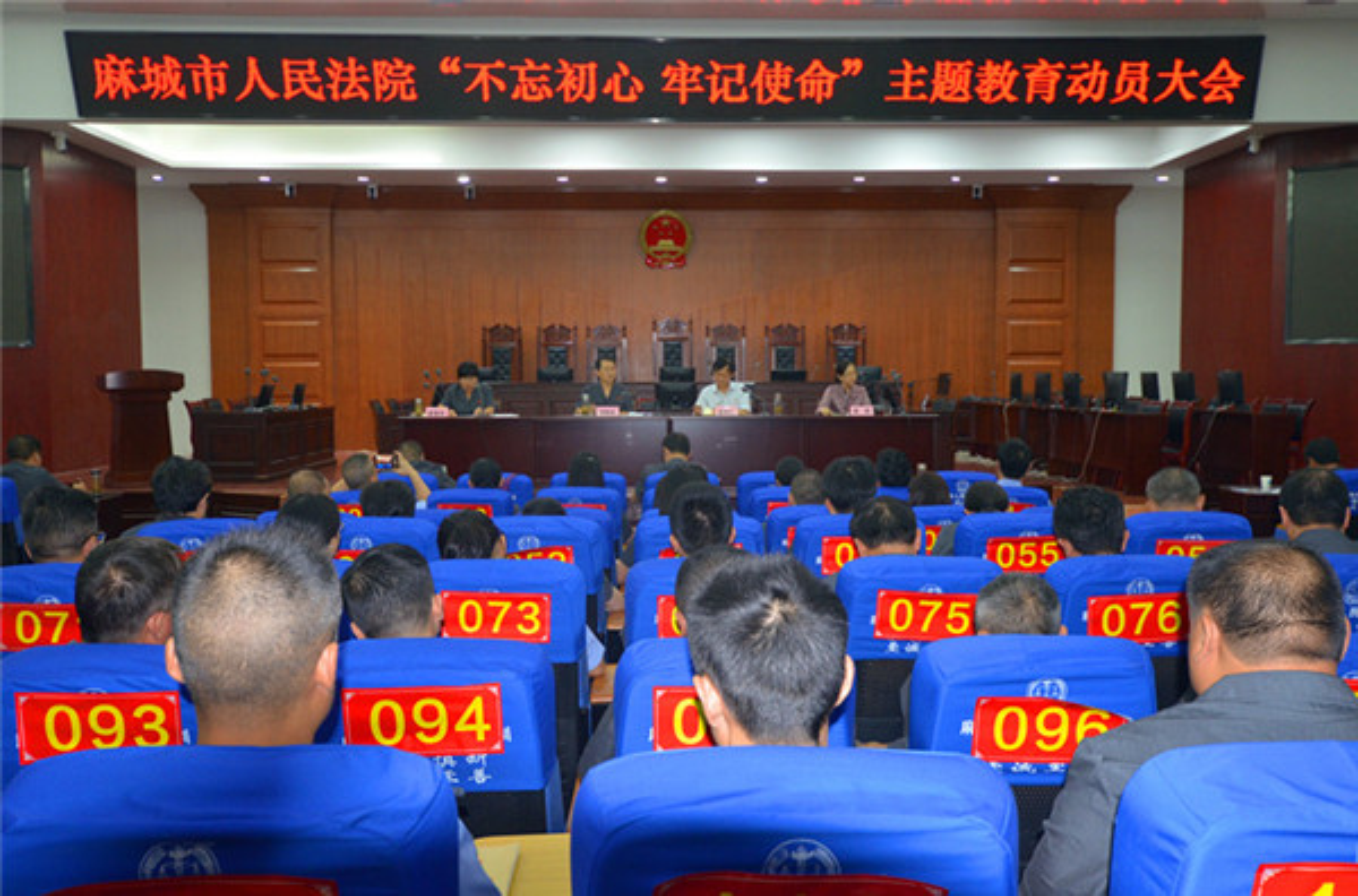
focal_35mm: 36
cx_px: 679
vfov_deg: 36.6
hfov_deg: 53.3
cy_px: 448
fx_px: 1354
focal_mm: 24
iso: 800
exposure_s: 1/60
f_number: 4.5
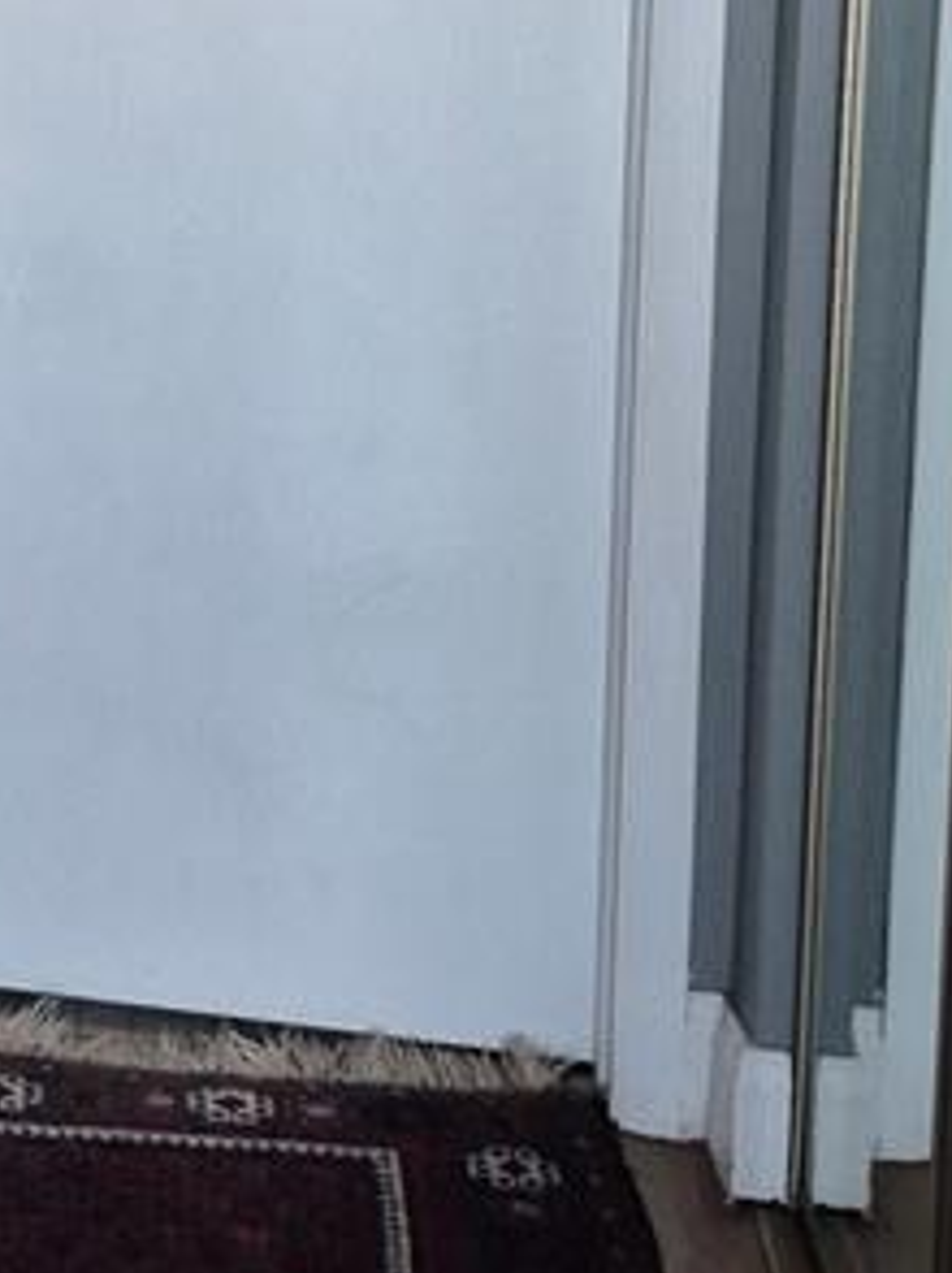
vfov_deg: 19.7
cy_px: -216
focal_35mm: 94
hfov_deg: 15.2
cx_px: -169
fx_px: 3452
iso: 400
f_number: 1.8
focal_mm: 5.4
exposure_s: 1/120
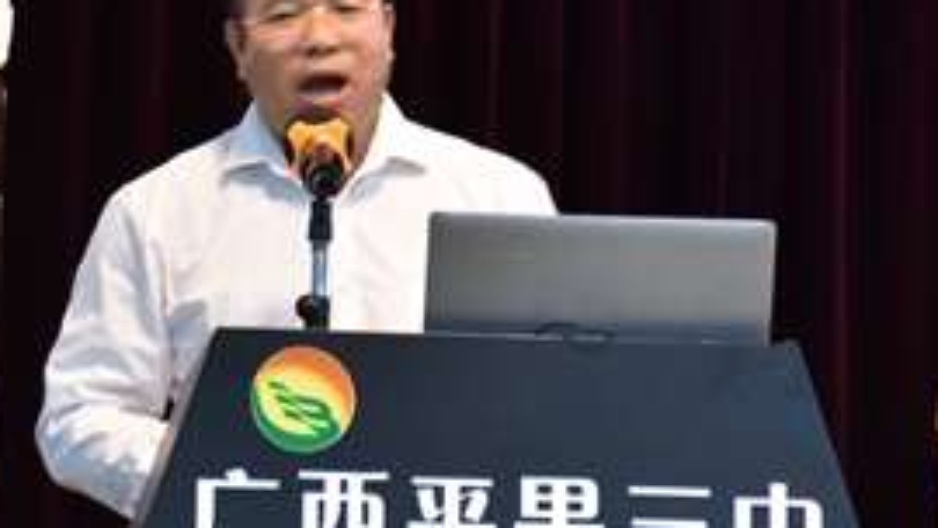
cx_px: 156
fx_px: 7742
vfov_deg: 3.9
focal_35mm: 311
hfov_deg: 6.9
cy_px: 160
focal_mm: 85
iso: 400
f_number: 5.6
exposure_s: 1/8
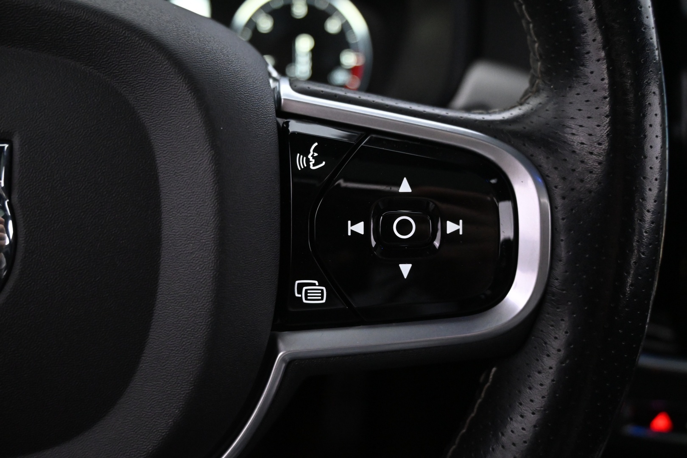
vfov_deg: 43.6
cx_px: 344
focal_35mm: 30
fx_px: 572
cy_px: 229
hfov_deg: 61.9
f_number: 3.8
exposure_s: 1/30
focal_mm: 20
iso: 3600
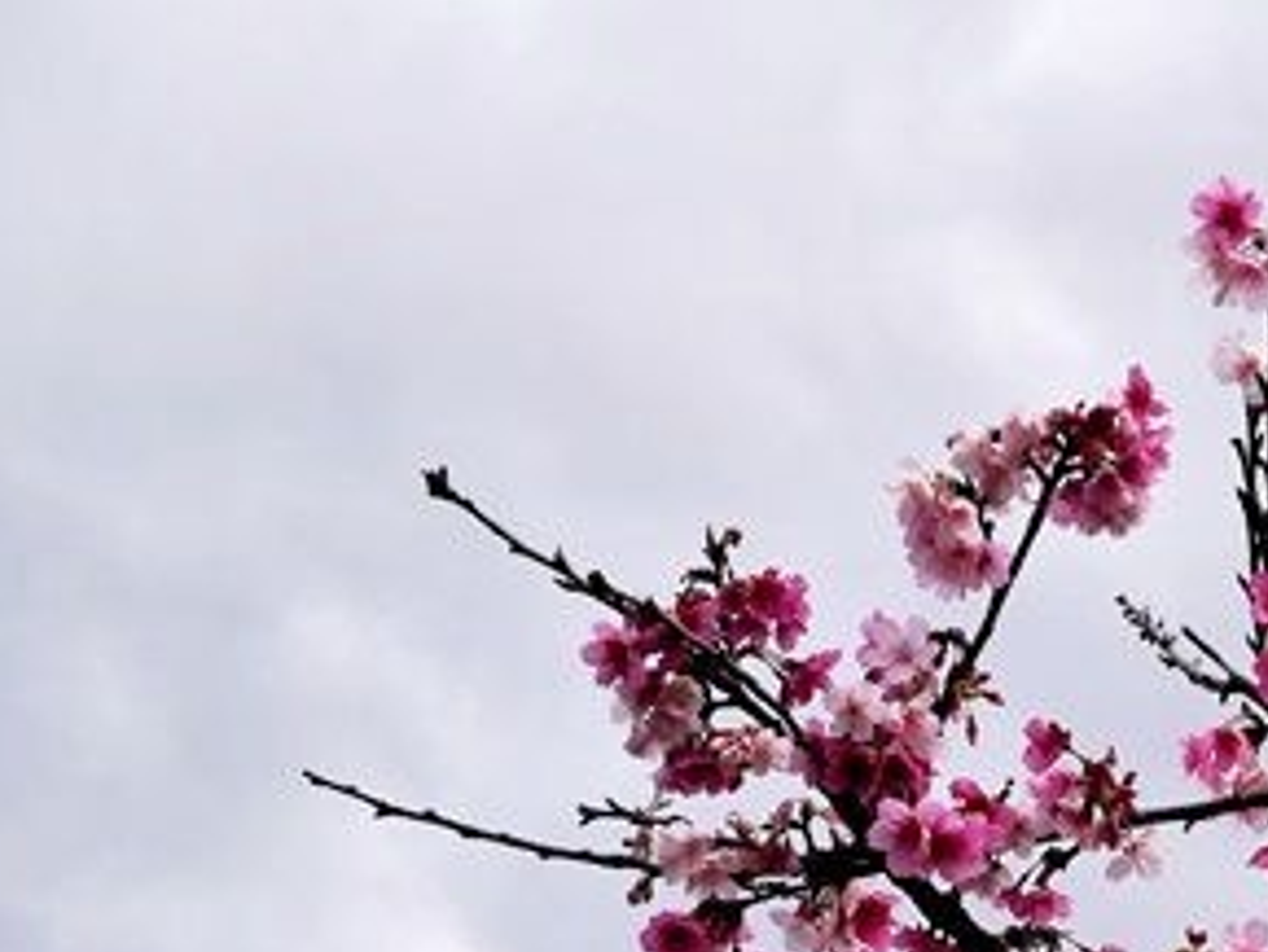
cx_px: 1290
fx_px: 2272
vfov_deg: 23.3
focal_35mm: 62
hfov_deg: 29.0
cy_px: 766
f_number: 4
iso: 200
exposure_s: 1/3200
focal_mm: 14
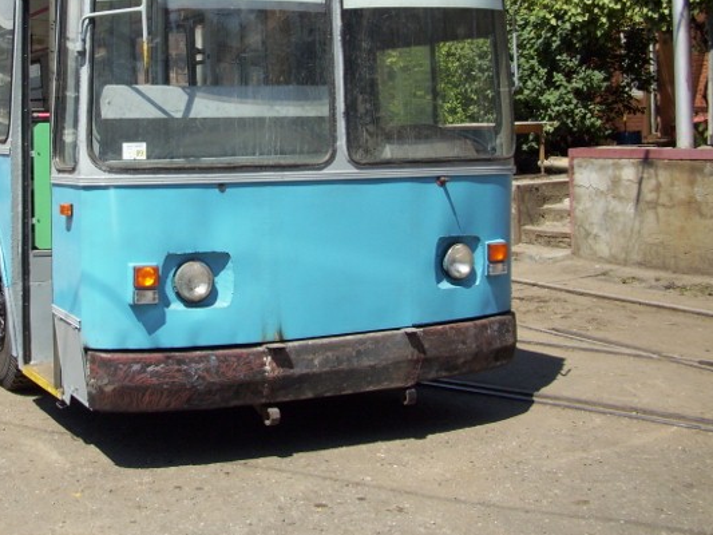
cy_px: 154
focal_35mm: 51
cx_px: 231
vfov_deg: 28.3
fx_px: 1051
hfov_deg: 37.0
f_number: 5.6
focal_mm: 5.7
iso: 80
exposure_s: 1/250
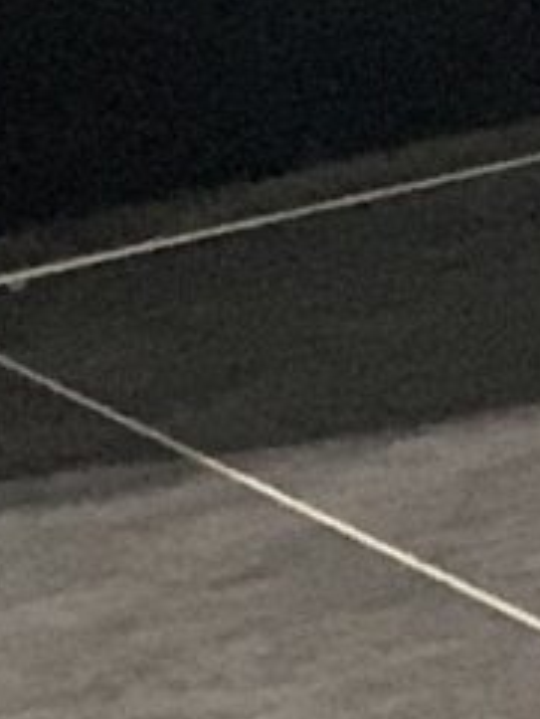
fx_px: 11492
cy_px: -1894
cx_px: -901
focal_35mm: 553
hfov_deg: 2.7
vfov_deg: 3.5
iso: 125
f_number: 2.4
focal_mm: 6
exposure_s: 1/50
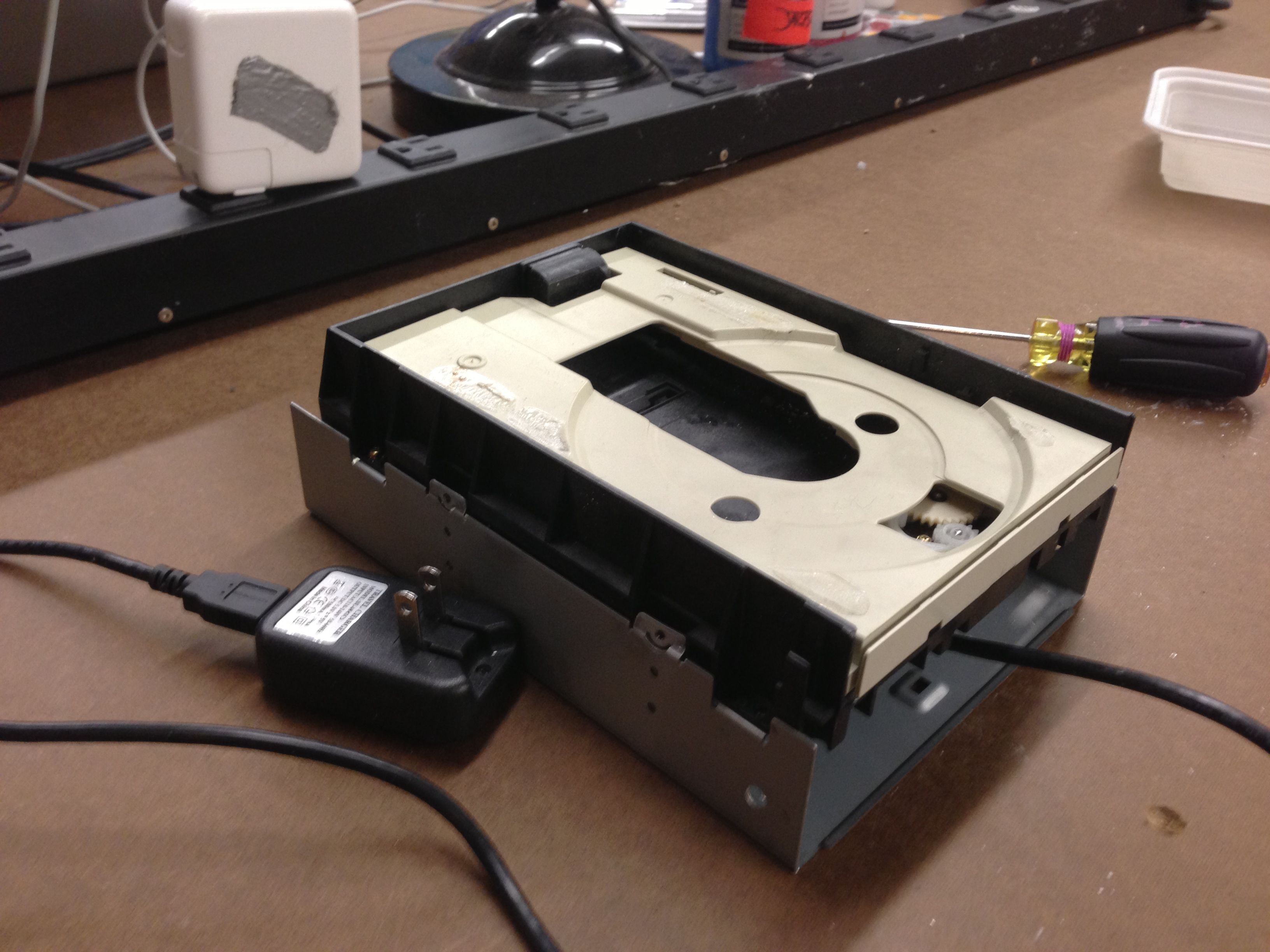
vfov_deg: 42.9
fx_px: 1211
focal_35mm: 33
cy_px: 476
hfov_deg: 55.4
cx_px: 635
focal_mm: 4.13
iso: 125
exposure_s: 1/20
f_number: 2.4
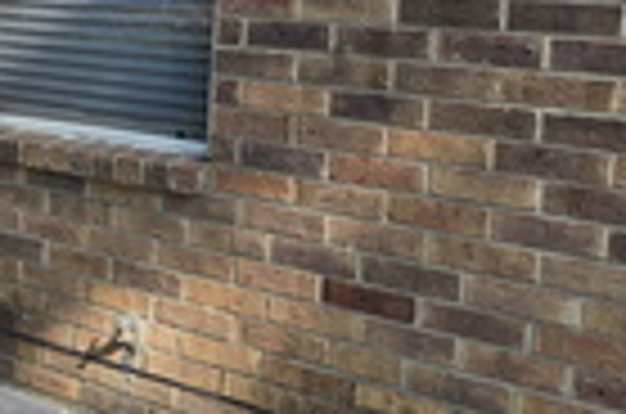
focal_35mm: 69
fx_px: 1197
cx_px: -248
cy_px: 99
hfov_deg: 24.4
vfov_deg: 19.5
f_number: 1.8
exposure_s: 1/1005
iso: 80
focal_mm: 5.4
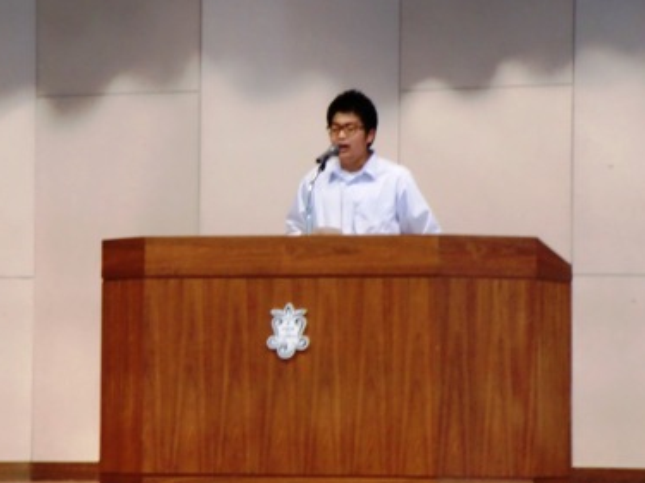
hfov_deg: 8.3
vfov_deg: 6.2
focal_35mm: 238
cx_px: 284
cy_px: 220
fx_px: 4433
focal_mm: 35.7
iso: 400
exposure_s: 1/13
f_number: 5.2
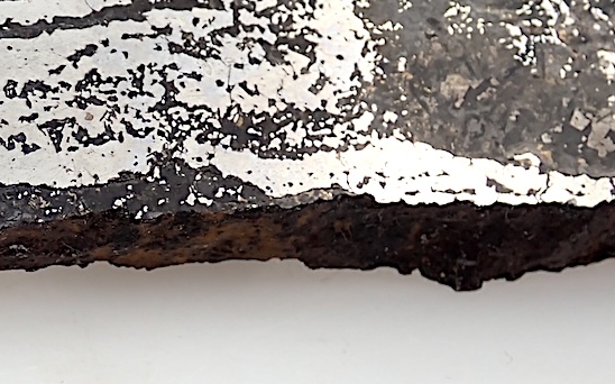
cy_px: 174
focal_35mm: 121
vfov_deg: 10.8
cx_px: -40
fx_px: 2027
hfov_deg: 16.8
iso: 100
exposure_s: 1/200
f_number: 3.2
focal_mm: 9.01
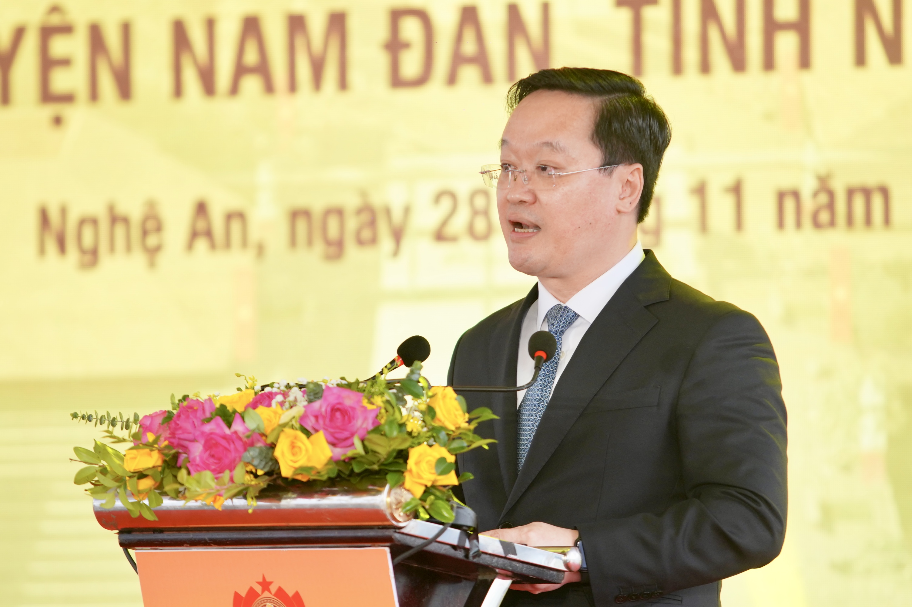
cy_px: 304
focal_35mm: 300
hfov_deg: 6.9
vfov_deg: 4.6
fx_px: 7593
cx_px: 456
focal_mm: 200
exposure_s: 1/200
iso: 400
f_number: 3.5
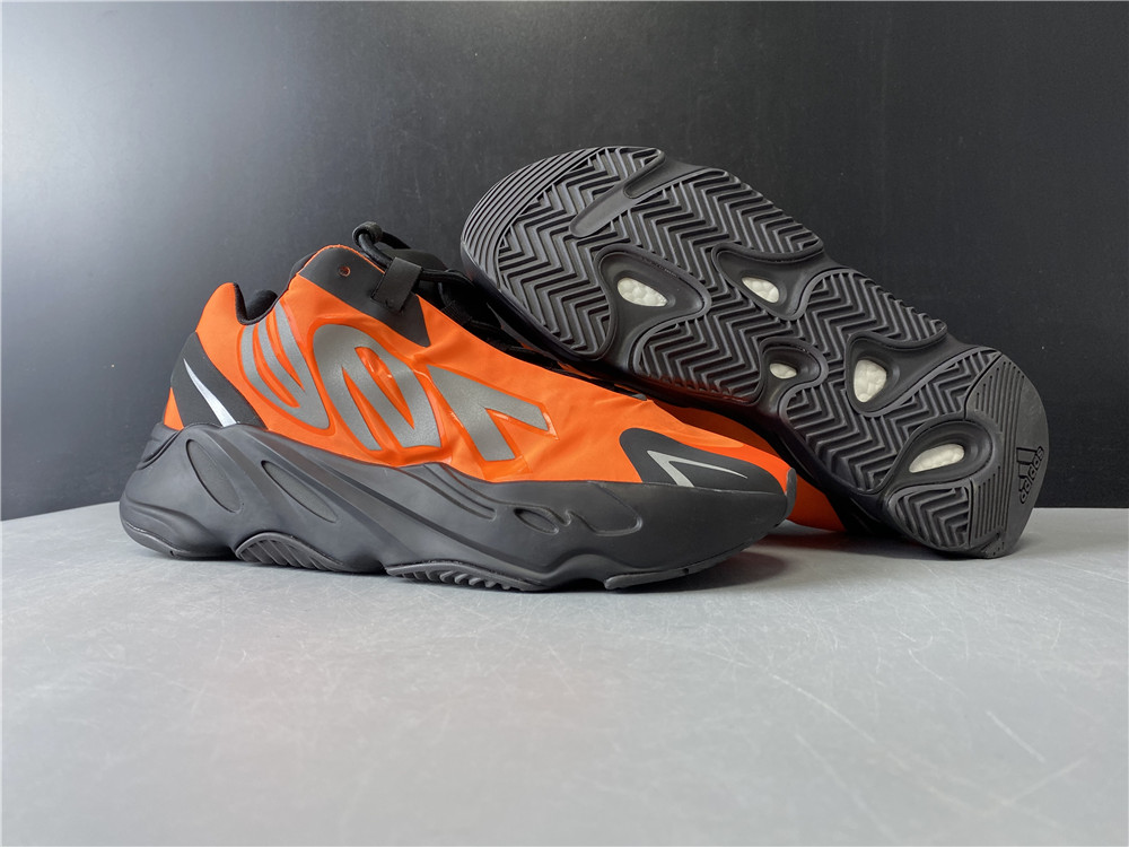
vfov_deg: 53.1
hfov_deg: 67.3
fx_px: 848
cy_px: 424
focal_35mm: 26
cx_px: 564
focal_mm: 4.25
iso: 80
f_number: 1.8
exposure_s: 1/50
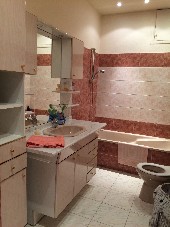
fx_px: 190
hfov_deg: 48.2
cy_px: 114
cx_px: 85
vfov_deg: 61.7
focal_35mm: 29
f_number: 2.2
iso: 80
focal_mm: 4.15
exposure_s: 1/33
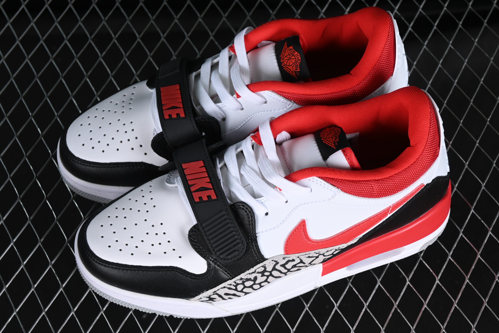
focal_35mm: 75
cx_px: 250
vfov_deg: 18.2
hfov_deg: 27.0
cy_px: 166
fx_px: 1040
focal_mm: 50
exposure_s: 1/60
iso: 160
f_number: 7.1
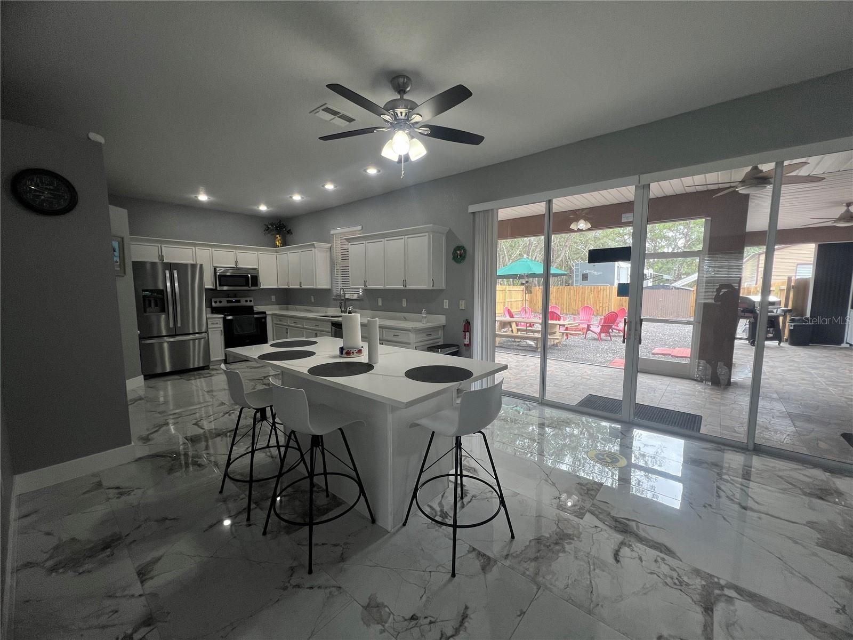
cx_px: 426
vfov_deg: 89.9
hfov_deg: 106.2
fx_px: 320
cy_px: 320
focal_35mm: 13
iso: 64
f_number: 1.8
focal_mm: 1.57
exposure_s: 1/120
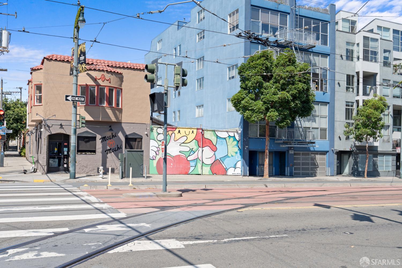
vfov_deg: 37.9
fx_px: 391
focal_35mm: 35
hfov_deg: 54.4
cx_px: 201
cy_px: 134
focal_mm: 35
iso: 100
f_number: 8
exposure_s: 1/400
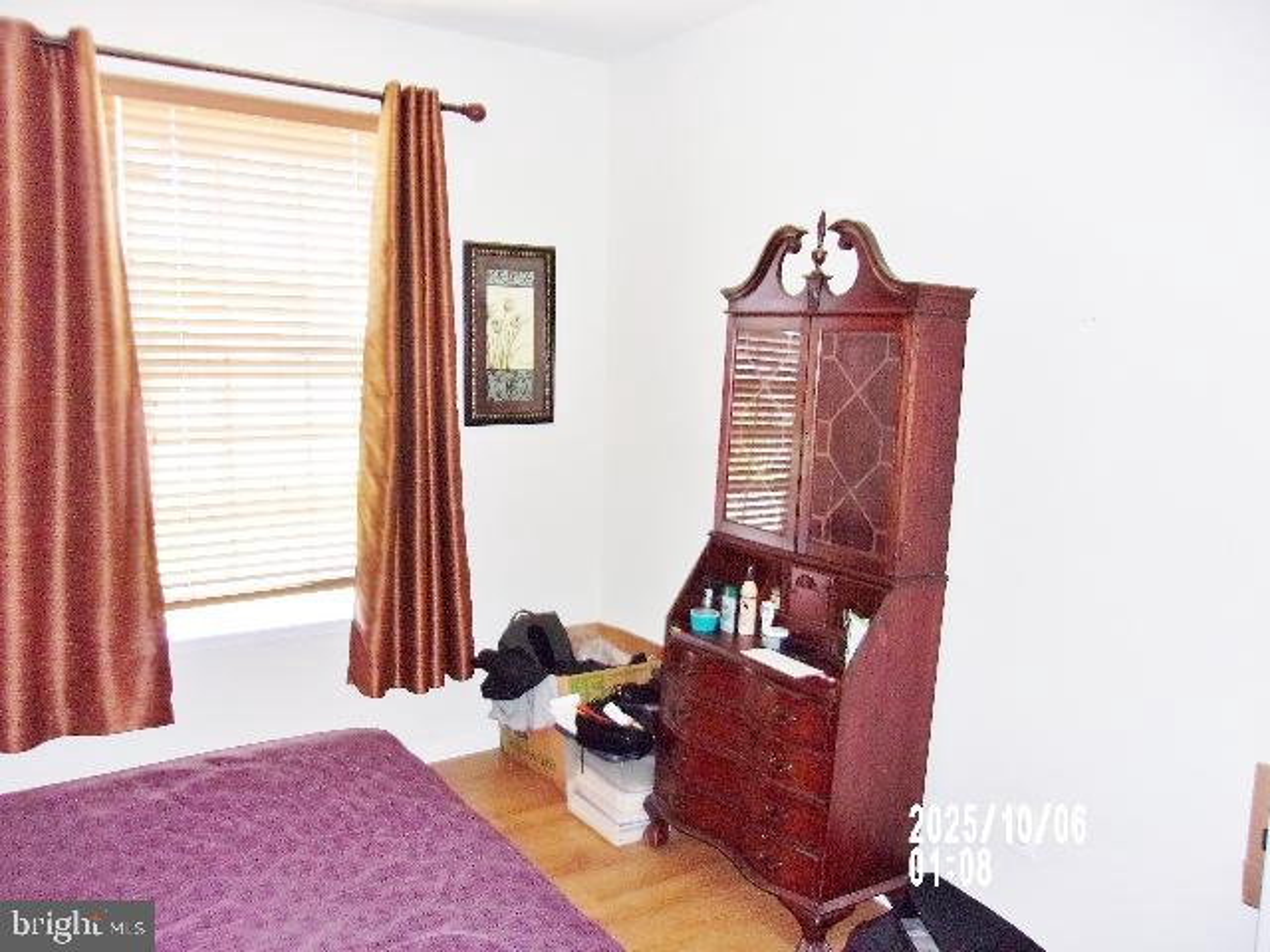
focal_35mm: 27
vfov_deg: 51.4
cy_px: 476
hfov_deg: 65.3
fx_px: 991
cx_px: 635
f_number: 3
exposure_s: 1/34
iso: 200
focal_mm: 4.9
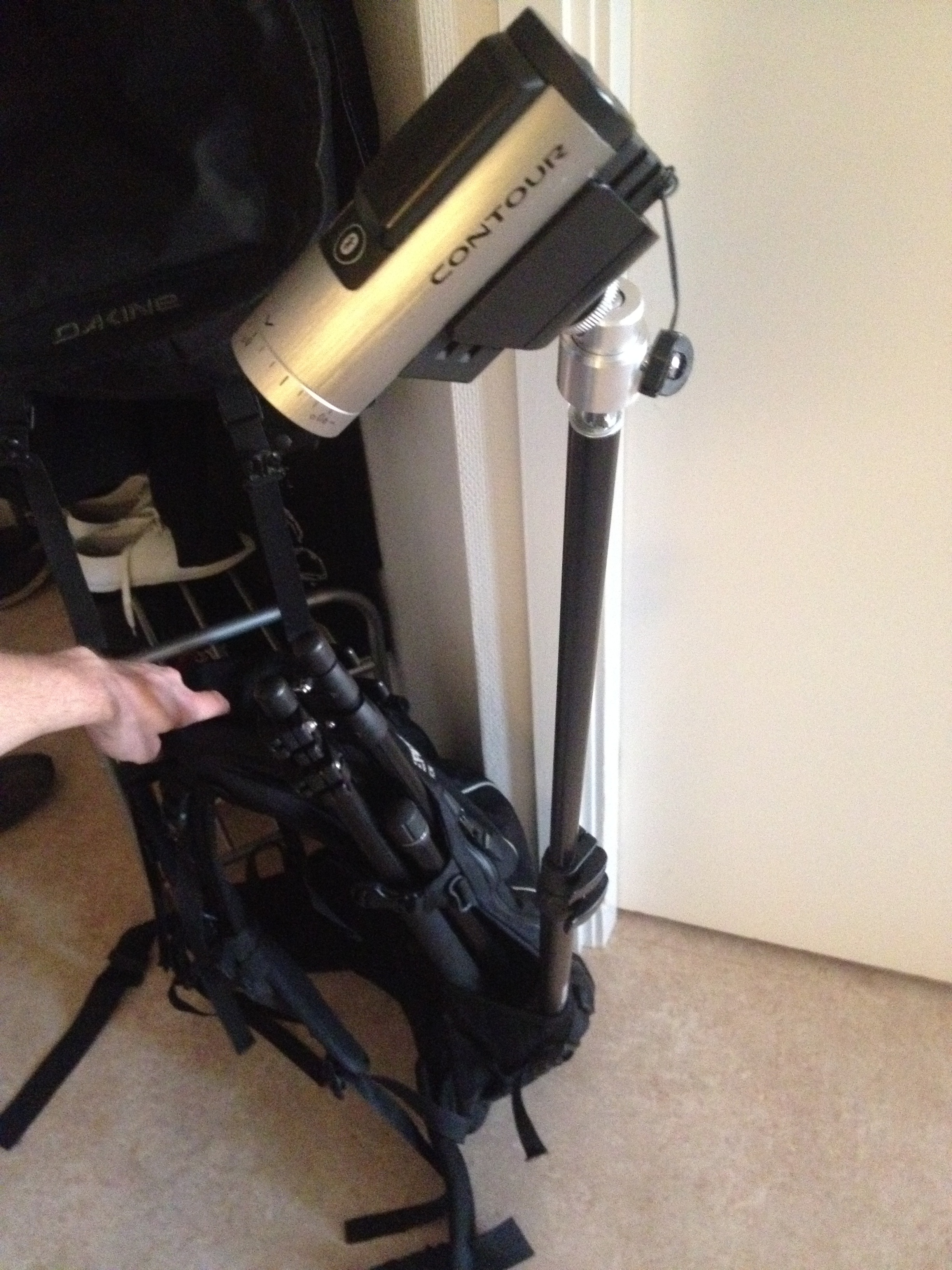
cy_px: 635
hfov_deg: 40.7
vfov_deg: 52.6
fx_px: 1283
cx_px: 476
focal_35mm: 35
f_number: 2.4
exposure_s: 1/15
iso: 800
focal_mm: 4.28
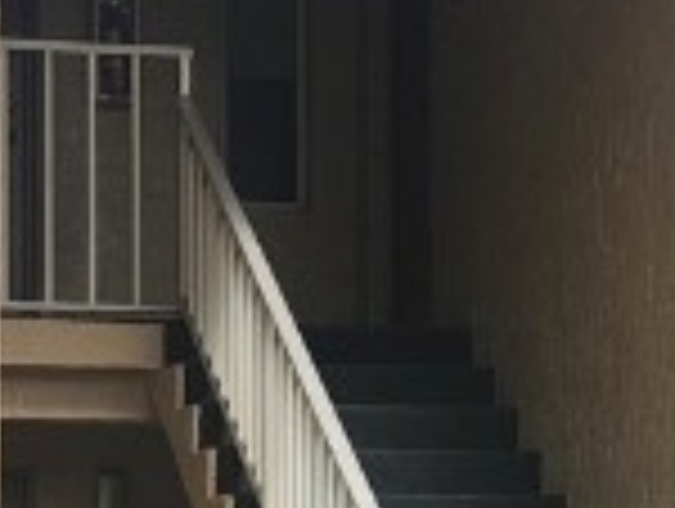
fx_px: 3066
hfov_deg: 12.5
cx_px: 531
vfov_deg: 9.5
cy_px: 409
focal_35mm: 157
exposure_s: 1/631
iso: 25
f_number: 1.8
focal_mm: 5.54
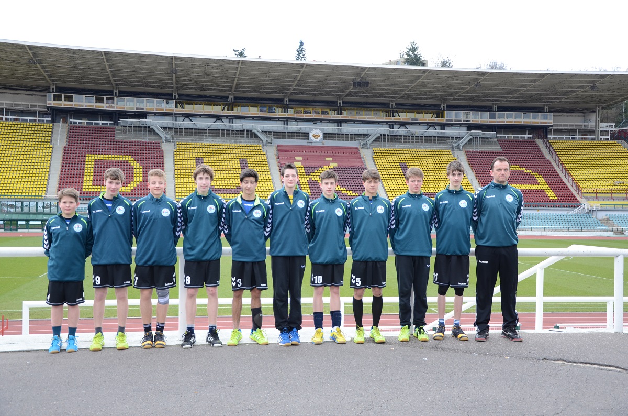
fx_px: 679
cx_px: 314
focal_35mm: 39
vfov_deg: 34.0
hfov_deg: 49.7
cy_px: 208
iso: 250
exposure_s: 1/250
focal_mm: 26
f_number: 4
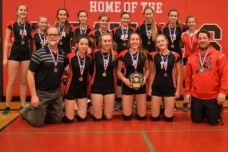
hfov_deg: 53.2
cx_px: 114
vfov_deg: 36.8
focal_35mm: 36
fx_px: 228
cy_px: 76
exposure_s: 1/60
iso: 1800
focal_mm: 24
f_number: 4
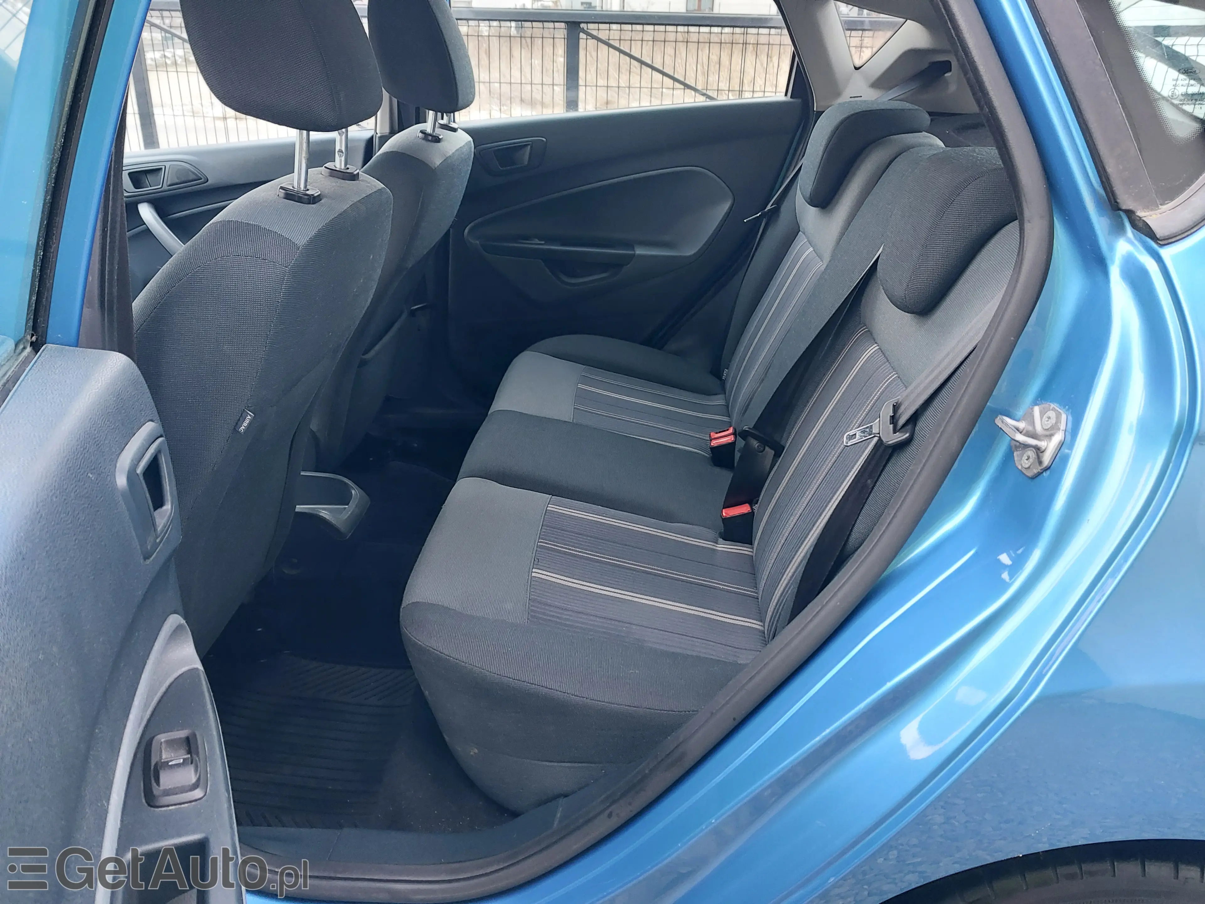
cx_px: 602
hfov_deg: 60.0
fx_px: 1044
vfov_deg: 46.8
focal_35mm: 30
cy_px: 452
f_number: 1.8
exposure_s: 1/50
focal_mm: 4.6
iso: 320
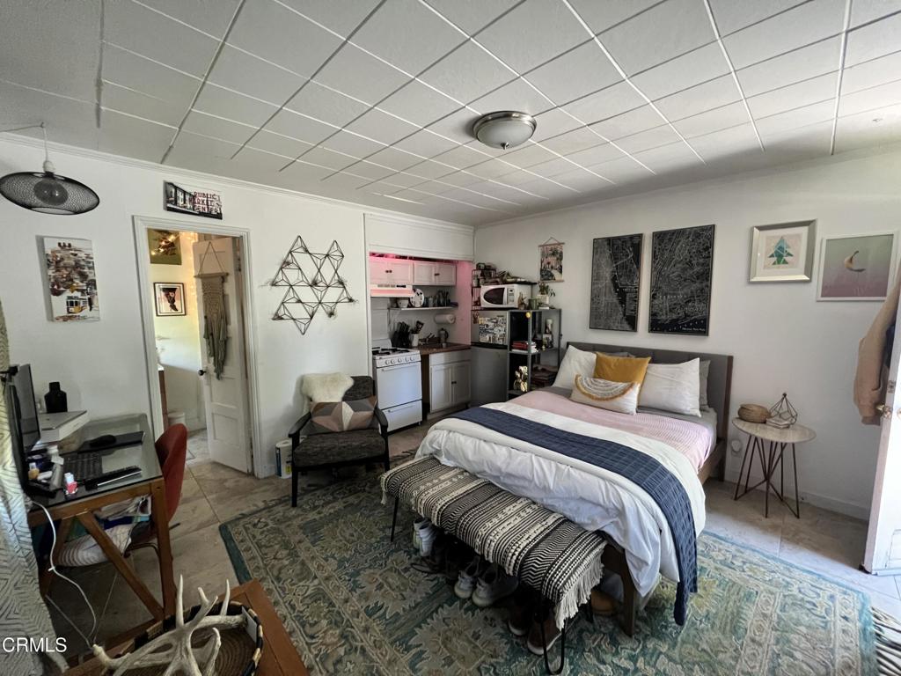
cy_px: 338
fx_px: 338
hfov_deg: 106.2
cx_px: 450
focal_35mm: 13
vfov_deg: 89.9
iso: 640
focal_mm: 1.57
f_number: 1.8
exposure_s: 1/60
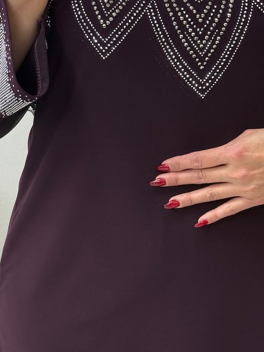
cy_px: 119
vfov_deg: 21.5
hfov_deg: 16.2
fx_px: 926
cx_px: 166
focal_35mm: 91
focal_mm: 6.76
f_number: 1.78
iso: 125
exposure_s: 1/242
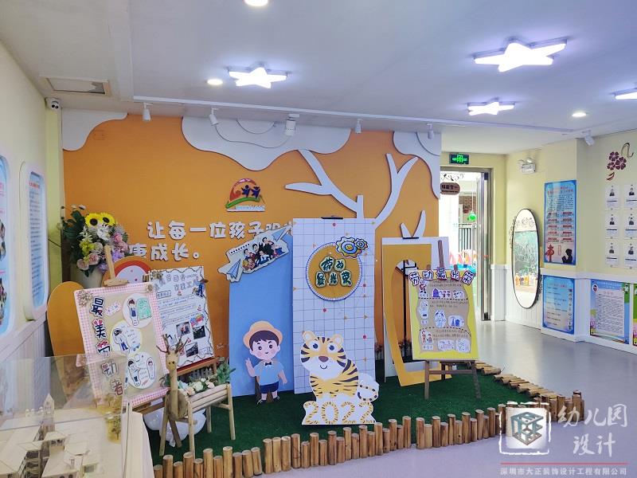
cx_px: 318
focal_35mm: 27
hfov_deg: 65.3
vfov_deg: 51.4
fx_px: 497
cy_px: 239
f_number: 1.75
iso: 160
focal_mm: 4.75
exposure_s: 1/50
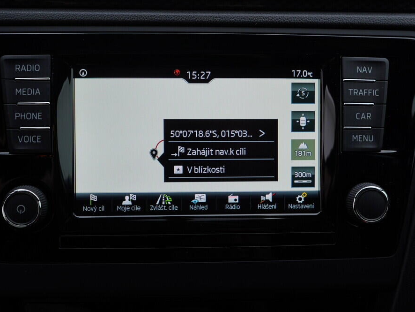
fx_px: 480
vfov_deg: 36.0
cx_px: 204
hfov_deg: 46.8
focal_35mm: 40
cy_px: 154
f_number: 4
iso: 125
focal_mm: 24
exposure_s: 1/80
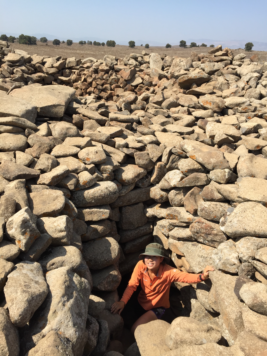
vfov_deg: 61.7
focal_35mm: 29
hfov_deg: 48.2
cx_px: 134
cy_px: 178
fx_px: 298
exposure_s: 1/1799
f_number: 2.2
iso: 32
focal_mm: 4.15
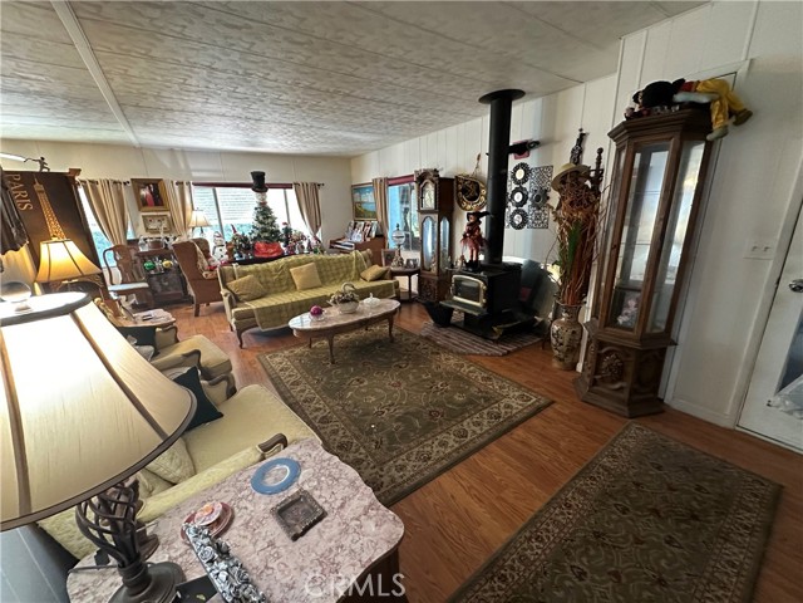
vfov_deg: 85.7
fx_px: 325
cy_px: 302
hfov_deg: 102.1
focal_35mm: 14
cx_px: 402
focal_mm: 2.22
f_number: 2.2
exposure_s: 1/60
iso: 640
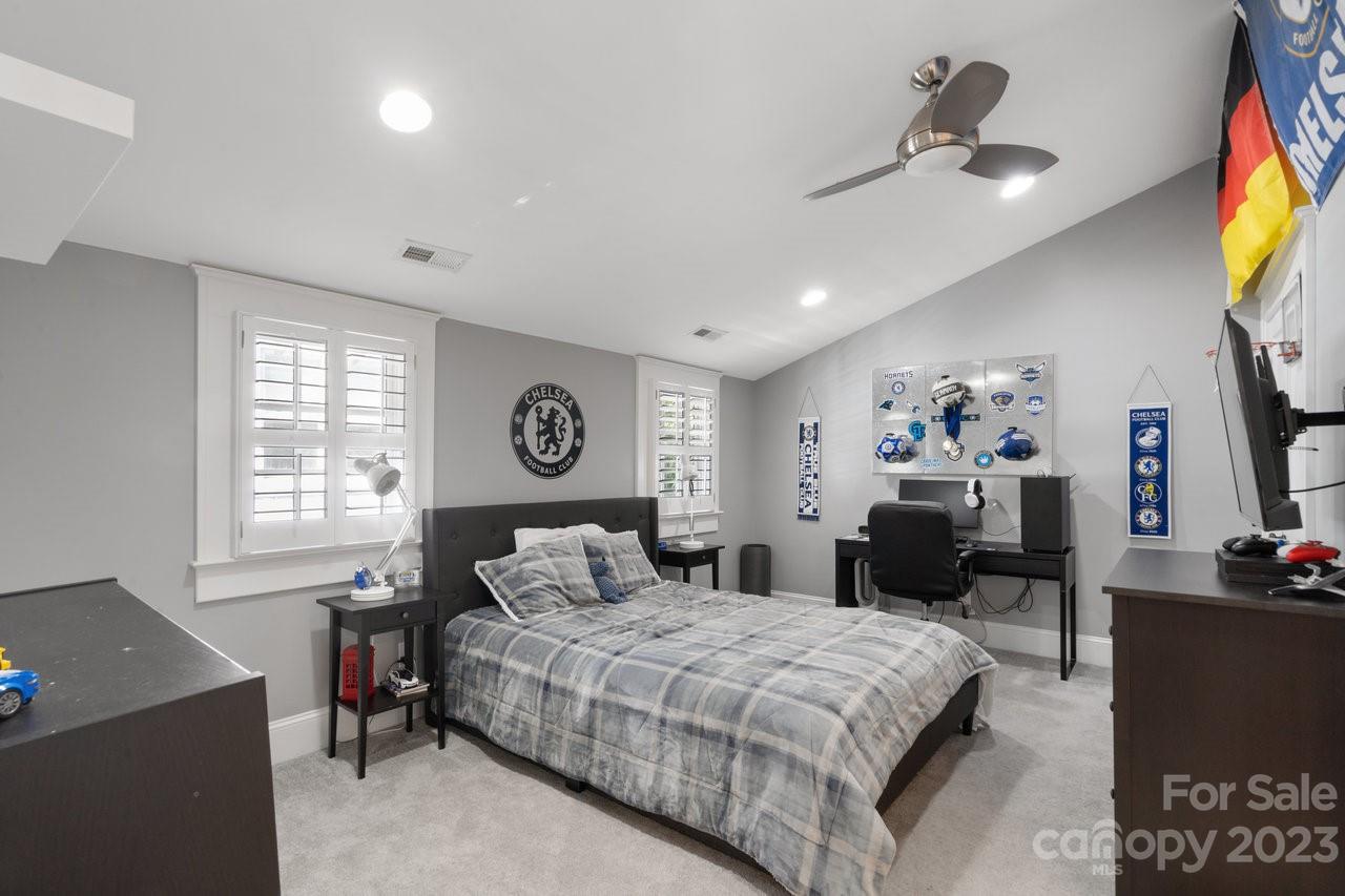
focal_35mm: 16
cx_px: 672
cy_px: 448
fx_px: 598
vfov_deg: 73.7
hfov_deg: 96.7
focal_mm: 16
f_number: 13
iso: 100
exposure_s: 1
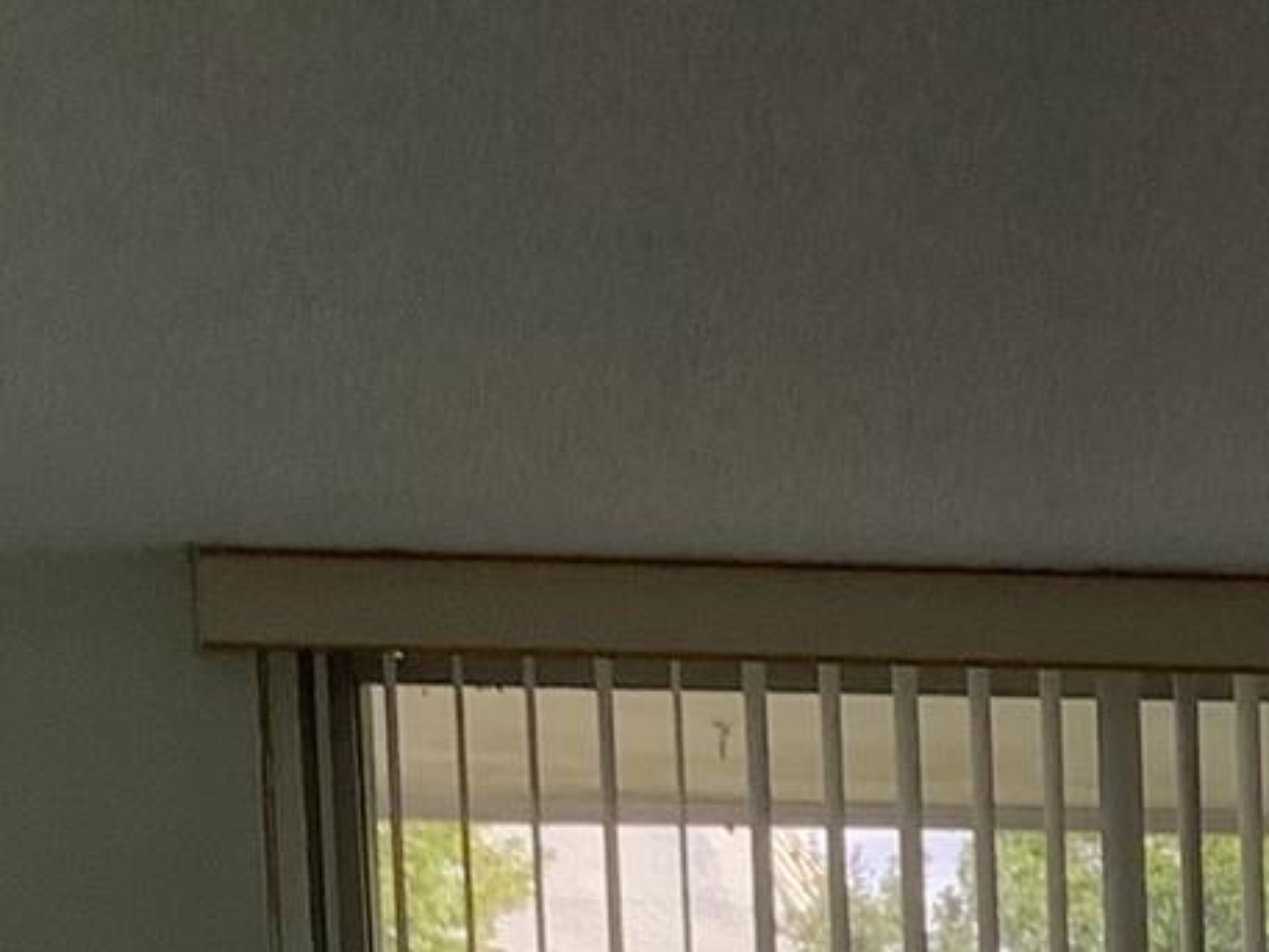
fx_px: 5097
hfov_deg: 13.2
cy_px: 2073
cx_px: 2066
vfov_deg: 9.7
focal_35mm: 139
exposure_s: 1/120
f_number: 2.4
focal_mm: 3.3
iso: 32
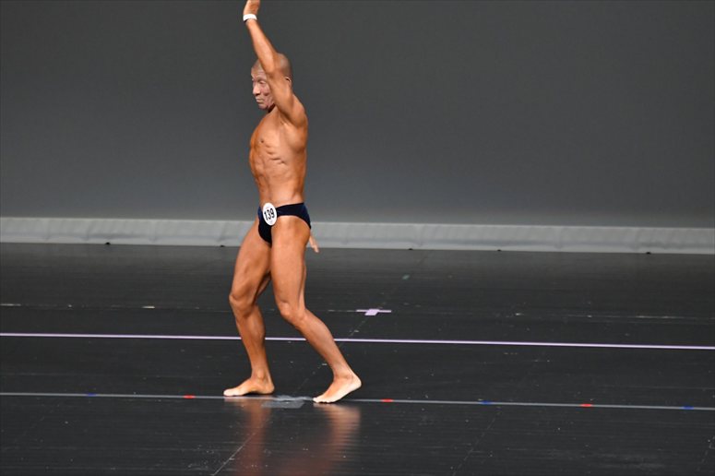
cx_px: 358
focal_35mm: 345
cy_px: 238
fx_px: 6849
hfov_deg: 6.0
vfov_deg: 4.0
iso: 4000
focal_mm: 230
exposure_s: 1/400
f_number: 5.6
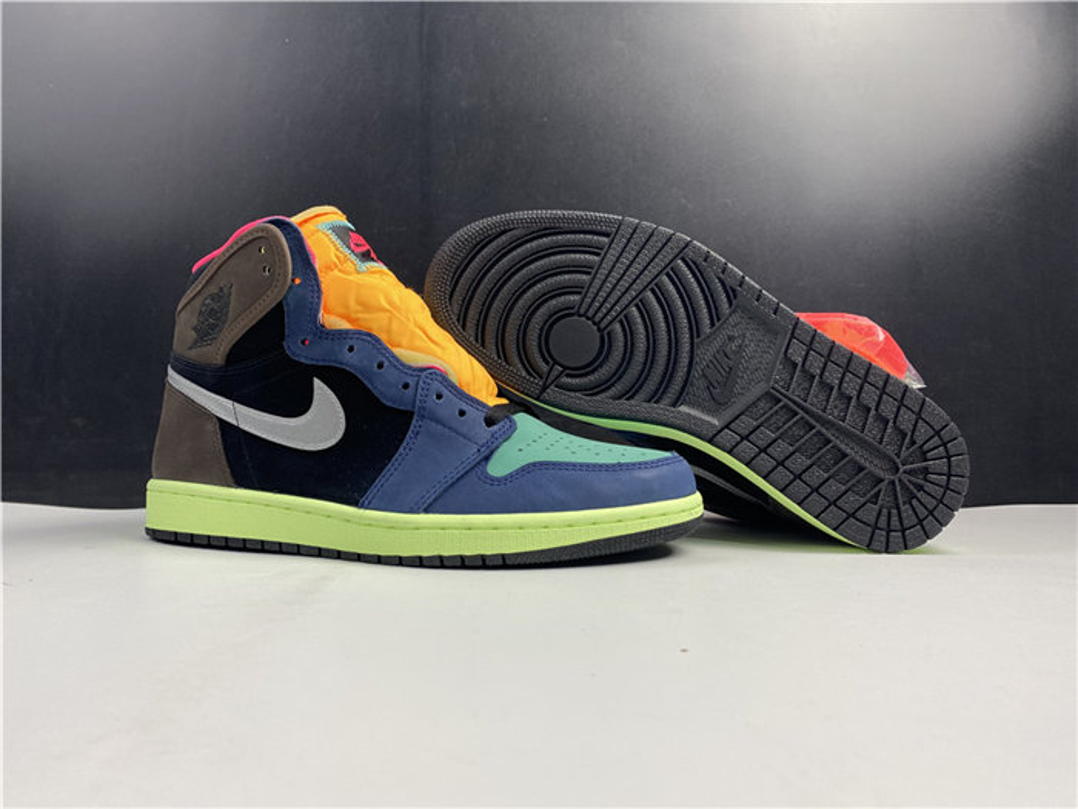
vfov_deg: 53.1
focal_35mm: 26
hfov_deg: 67.3
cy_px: 404
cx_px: 539
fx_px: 810
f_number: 1.8
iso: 64
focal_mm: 4.25
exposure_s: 1/100
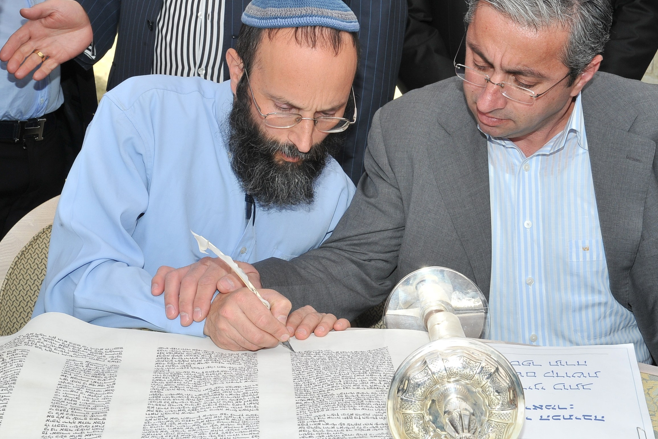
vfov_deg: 19.7
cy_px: 189
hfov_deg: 29.2
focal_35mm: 69
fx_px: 1261
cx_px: 390
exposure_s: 1/250
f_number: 14
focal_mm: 50
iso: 500
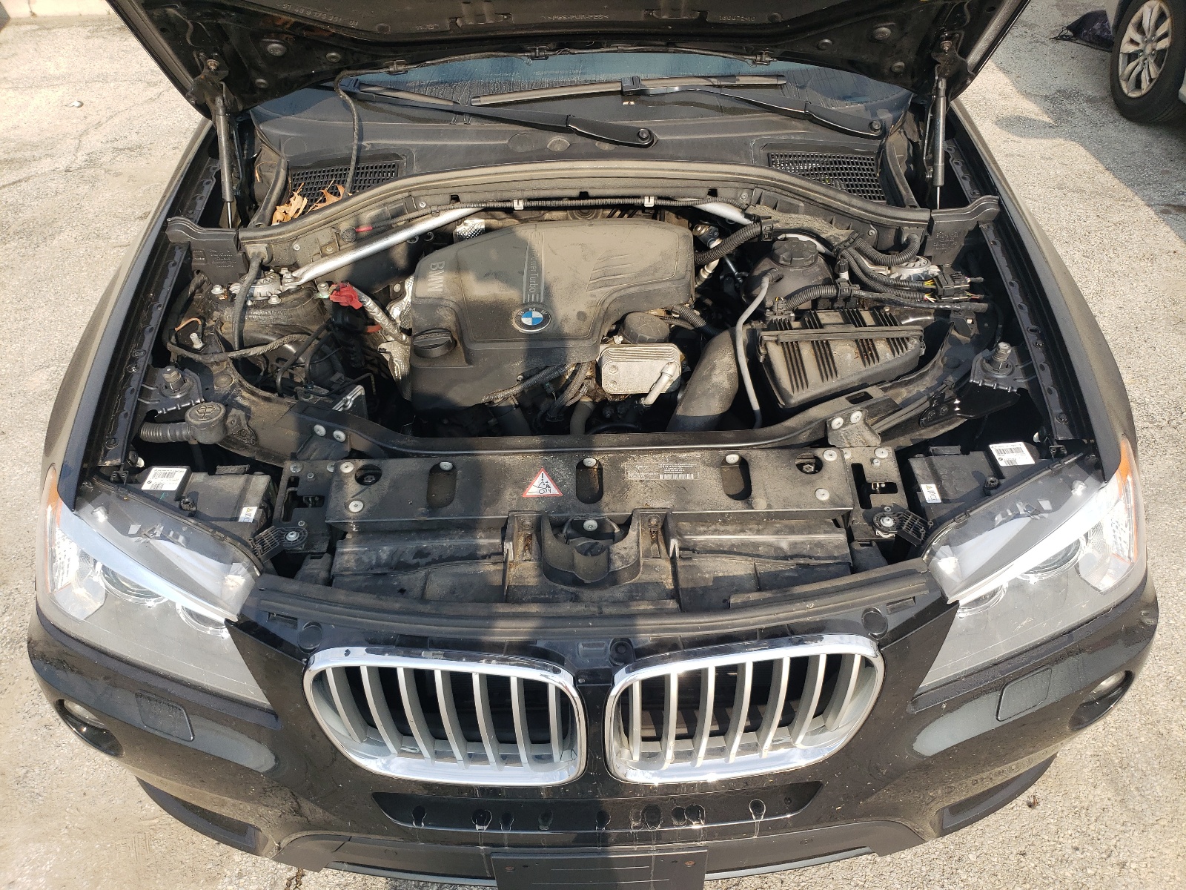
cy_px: 445
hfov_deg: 67.3
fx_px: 891
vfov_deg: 53.1
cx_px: 593
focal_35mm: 26
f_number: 1.5
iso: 50
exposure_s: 1/1429
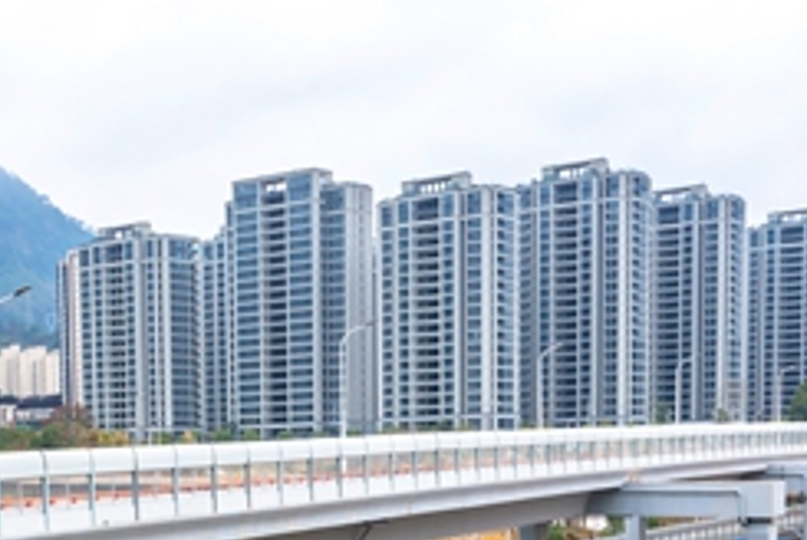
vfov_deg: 17.6
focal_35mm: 73
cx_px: 254
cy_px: 693
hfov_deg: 27.5
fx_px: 1638
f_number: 6.3
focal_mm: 10.26
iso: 100
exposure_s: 1/100
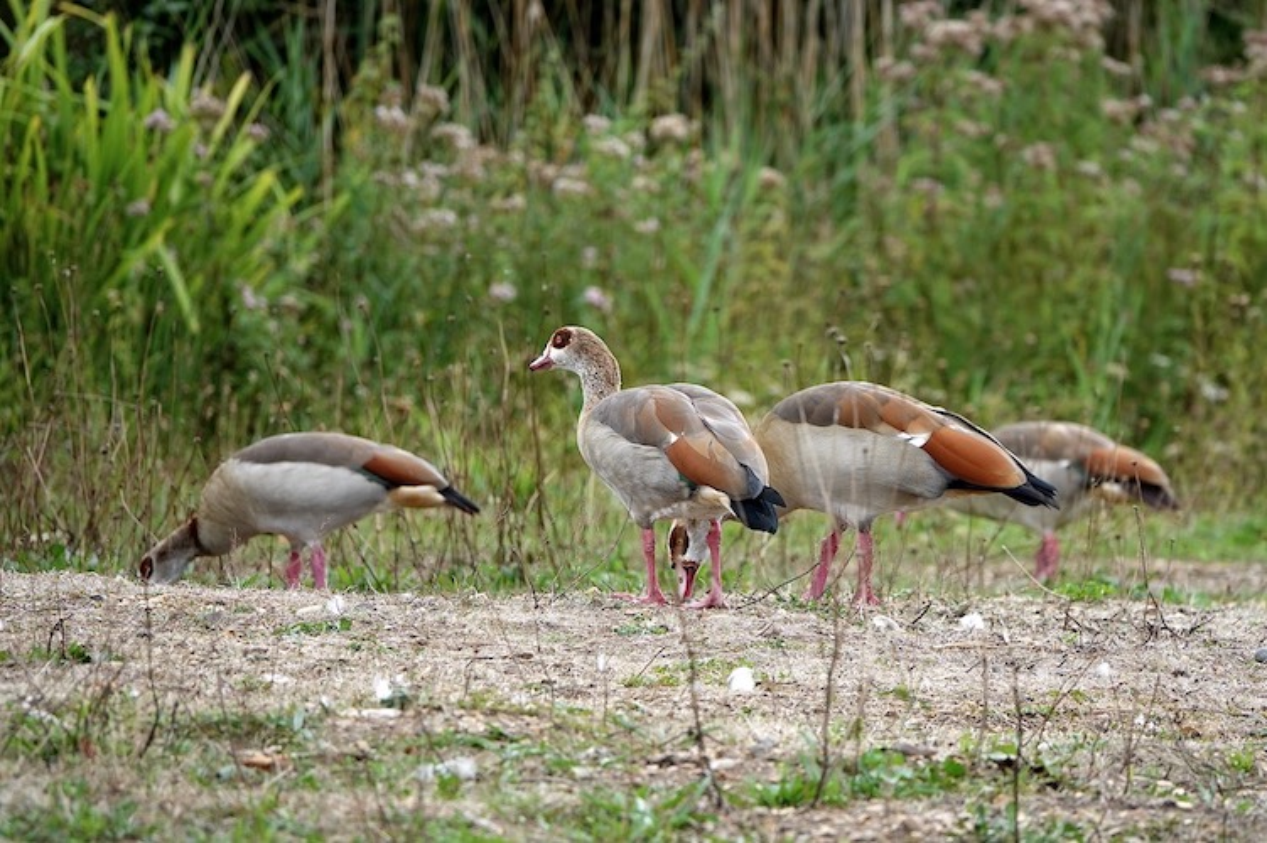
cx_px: 634
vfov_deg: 2.3
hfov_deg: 3.4
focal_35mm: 600
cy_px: 422
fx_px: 21106
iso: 125
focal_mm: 220
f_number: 4
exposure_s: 1/250
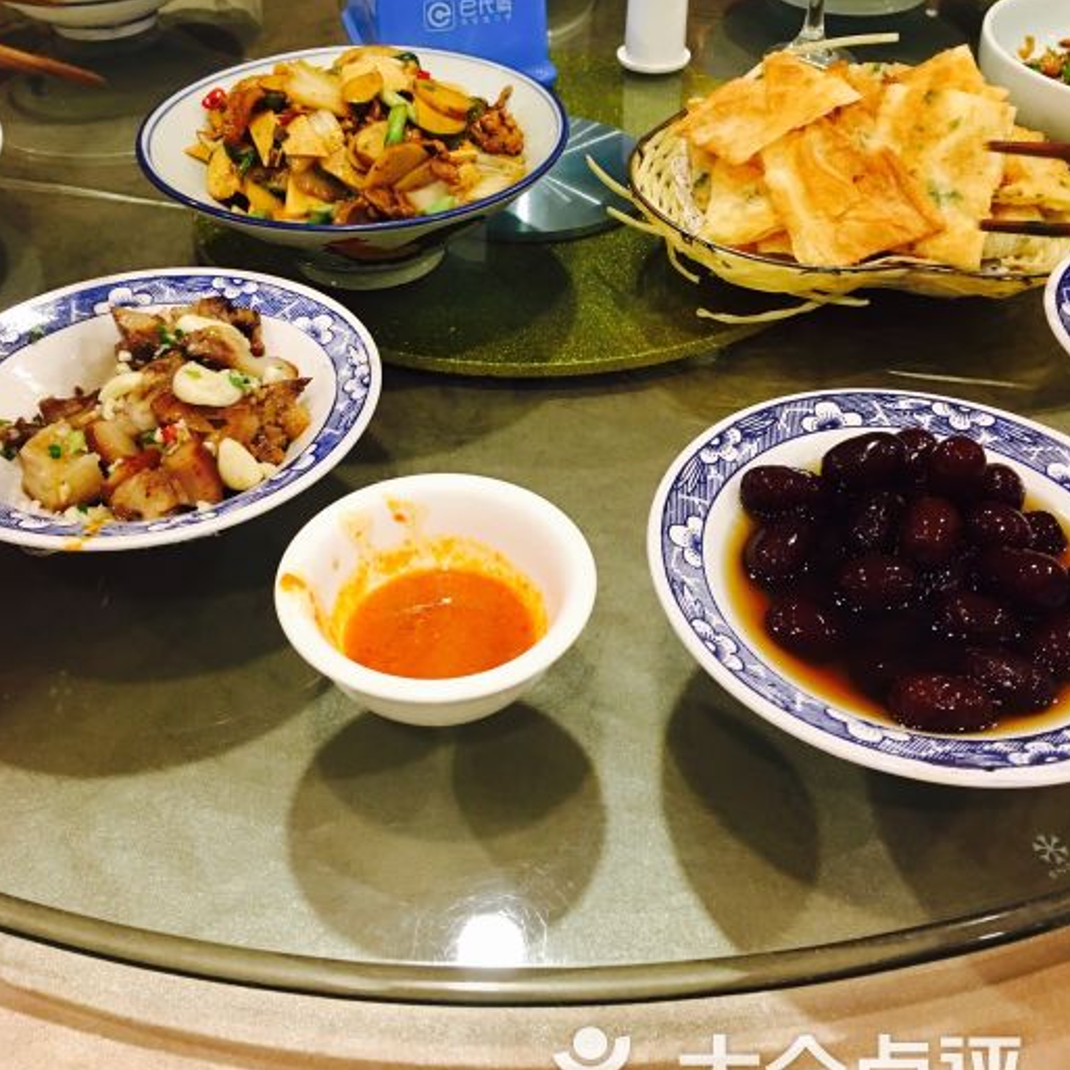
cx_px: 529
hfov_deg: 47.2
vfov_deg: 47.1
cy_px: 455
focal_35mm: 35
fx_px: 1224
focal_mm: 4.15
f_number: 2.2
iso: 80
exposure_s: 1/17
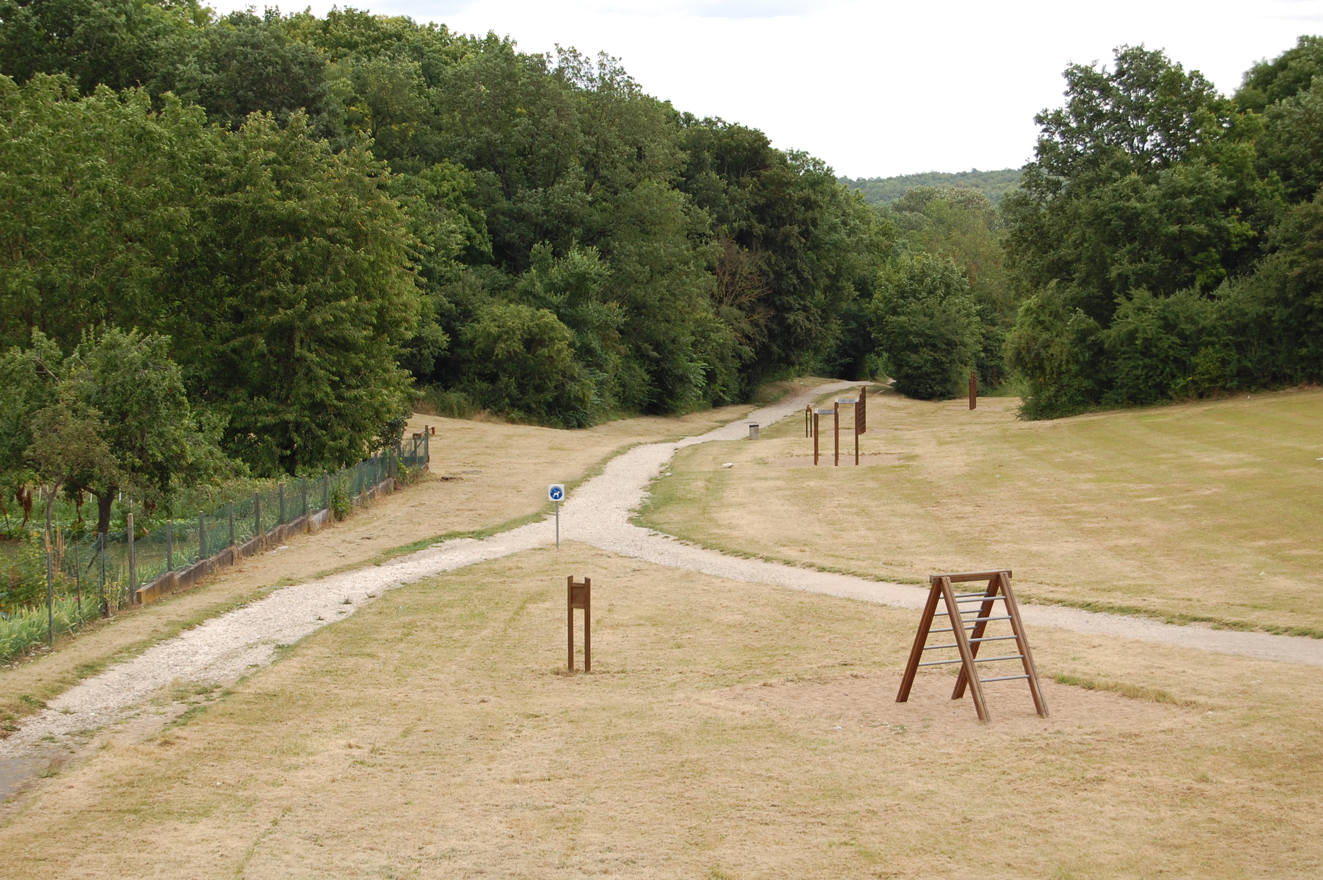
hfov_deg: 26.7
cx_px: 667
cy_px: 444
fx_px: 2791
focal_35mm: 76
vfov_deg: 17.9
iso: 200
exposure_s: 1/200
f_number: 7.1
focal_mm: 50
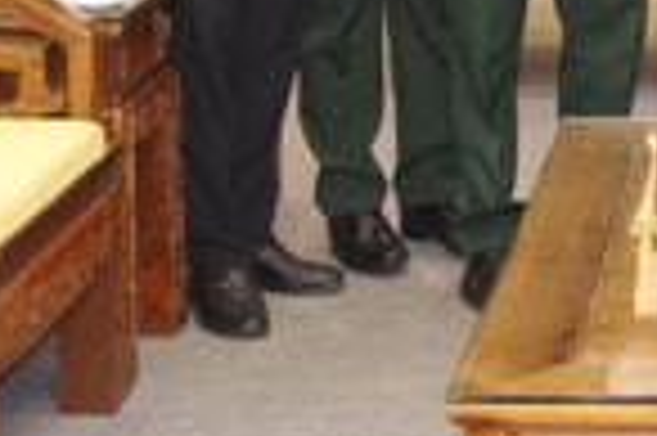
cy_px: -270
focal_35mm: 100
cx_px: 1048
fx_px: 1823
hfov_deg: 17.8
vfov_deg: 12.8
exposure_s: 1/90
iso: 3200
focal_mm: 18
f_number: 4
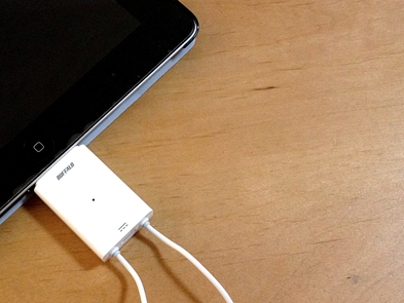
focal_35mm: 57
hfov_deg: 33.6
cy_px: 221
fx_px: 665
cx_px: 151
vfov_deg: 25.4
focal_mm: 4.28
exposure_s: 1/20
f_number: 2.4
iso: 250
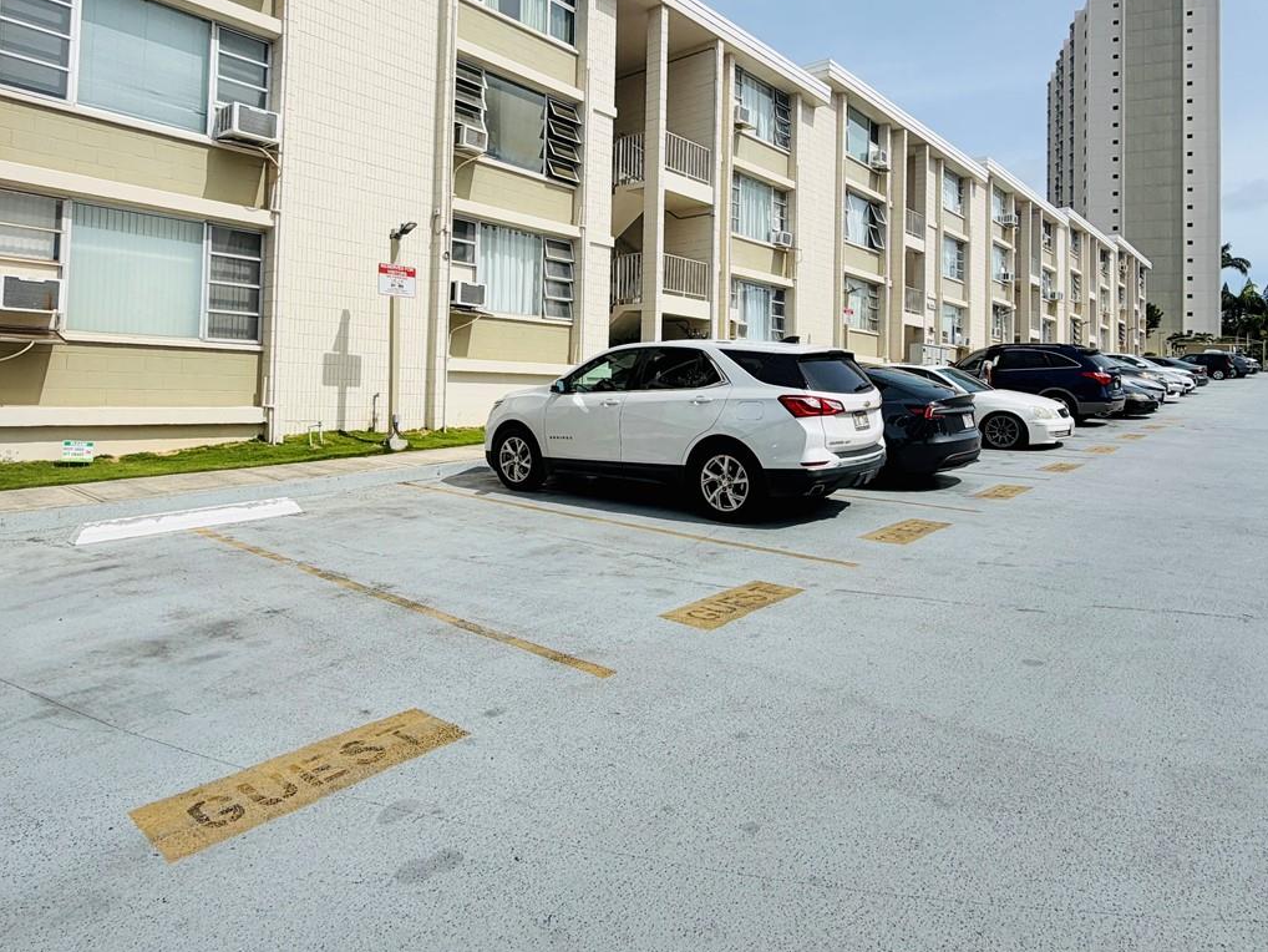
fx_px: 806
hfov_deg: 76.4
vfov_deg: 60.5
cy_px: 369
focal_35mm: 22
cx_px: 636
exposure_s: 1/1572
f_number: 2.2
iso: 20
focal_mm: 2.22
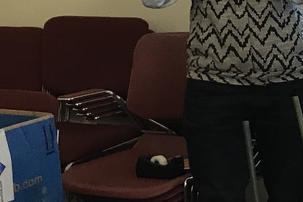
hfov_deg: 15.5
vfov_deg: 12.1
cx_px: 546
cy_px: 131
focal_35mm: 113
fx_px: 951
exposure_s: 1/17
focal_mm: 3.99
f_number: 1.8
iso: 40
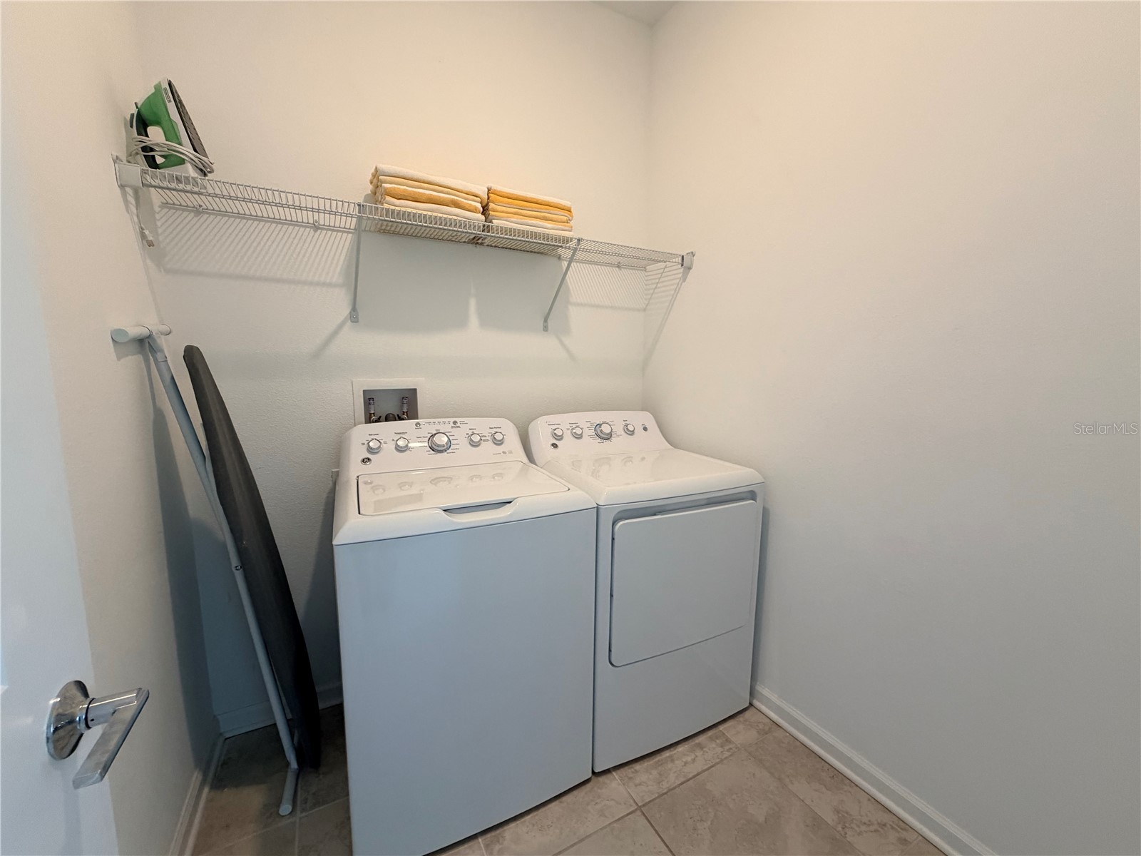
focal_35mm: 14
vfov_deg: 85.7
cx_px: 570
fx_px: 461
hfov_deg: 102.1
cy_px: 428
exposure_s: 1/120
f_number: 2.2
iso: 250
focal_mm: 2.22
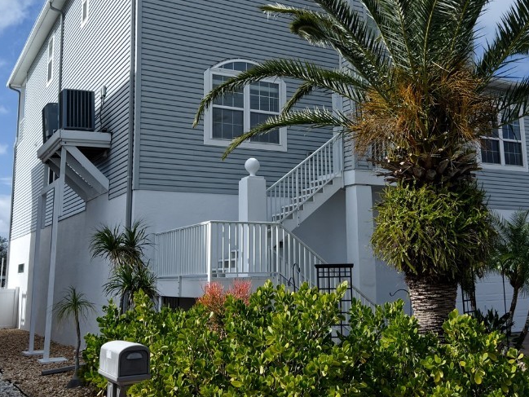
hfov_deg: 45.6
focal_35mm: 41
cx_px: 303
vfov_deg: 34.9
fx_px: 627
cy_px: 141
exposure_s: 1/5076
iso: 50
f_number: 1.5
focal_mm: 5.7
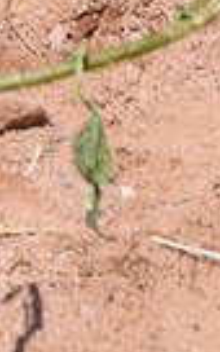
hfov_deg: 0.9
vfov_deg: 1.5
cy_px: -793
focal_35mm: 1438
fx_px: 13795
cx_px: -1038
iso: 400
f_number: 6.3
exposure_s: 1/1600
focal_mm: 80
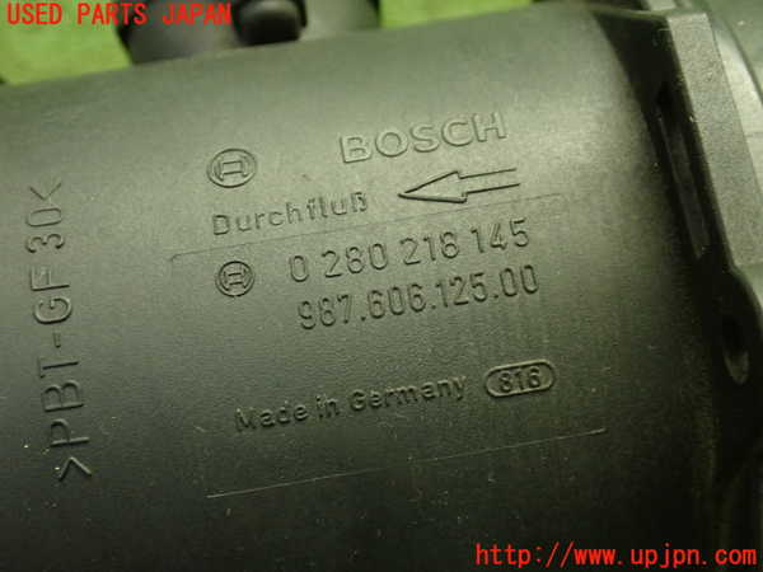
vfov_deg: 30.9
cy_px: 286
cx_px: 382
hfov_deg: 40.4
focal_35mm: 47
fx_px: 1036
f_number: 3.1
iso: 800
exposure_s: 1/40
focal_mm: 8.4
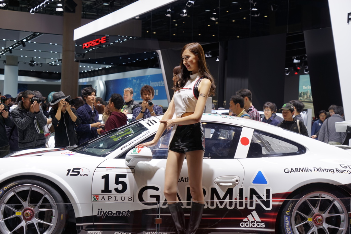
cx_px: 176
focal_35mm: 60
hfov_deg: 33.4
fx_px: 585
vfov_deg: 22.6
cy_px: 117
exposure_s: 1/80
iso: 100
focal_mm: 60
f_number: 5.6
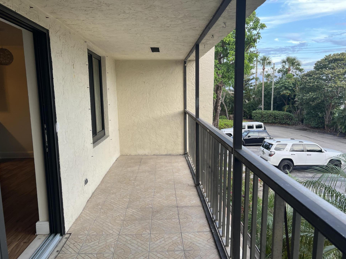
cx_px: 173
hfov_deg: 65.3
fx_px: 270
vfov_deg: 51.3
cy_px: 133
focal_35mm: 27
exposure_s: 1/121
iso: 50
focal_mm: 5.7
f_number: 1.5
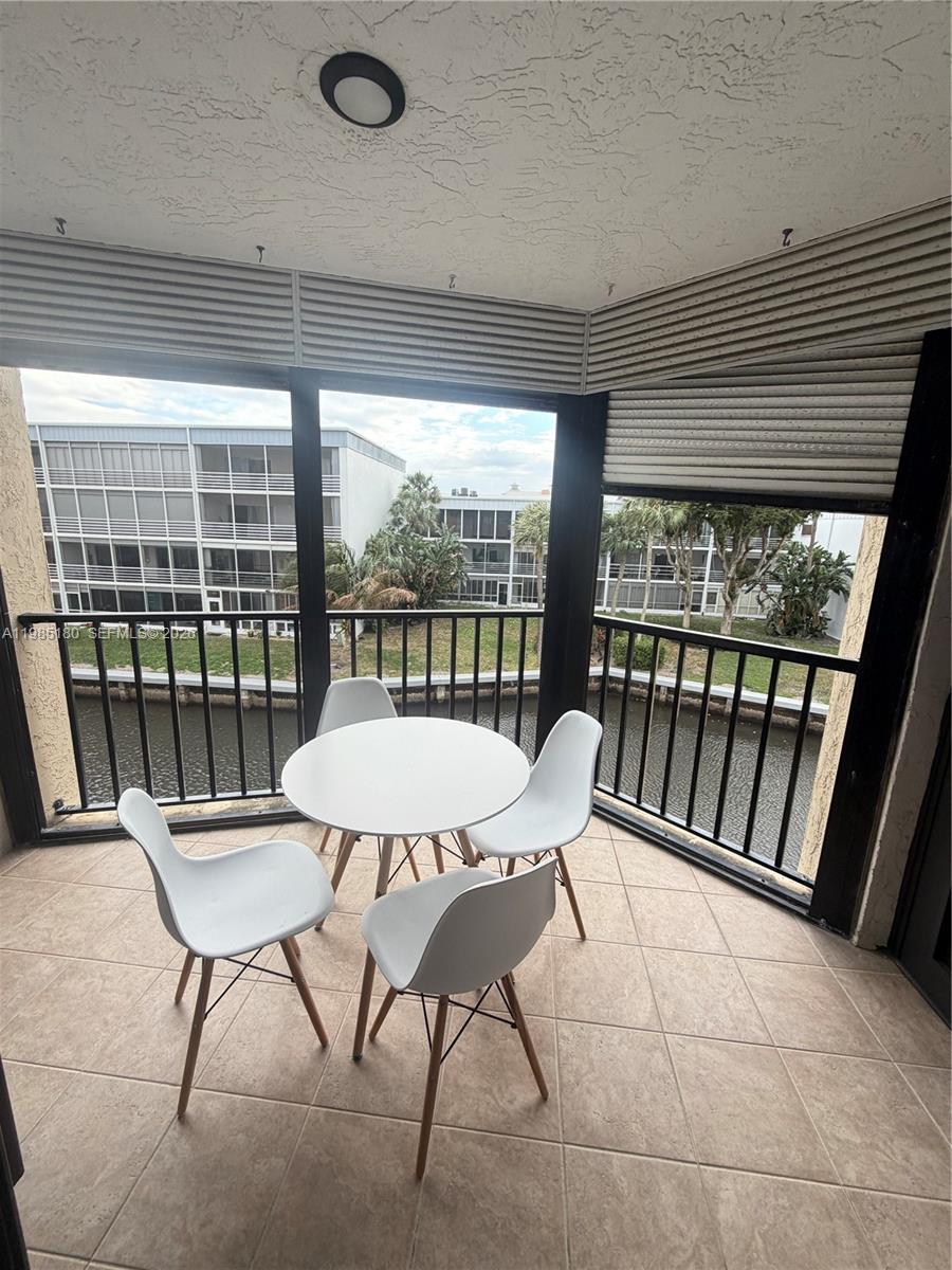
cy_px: 635
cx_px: 476
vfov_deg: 102.1
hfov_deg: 85.7
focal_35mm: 14
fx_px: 513
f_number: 2.2
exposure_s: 1/121
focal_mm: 2.22
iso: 100
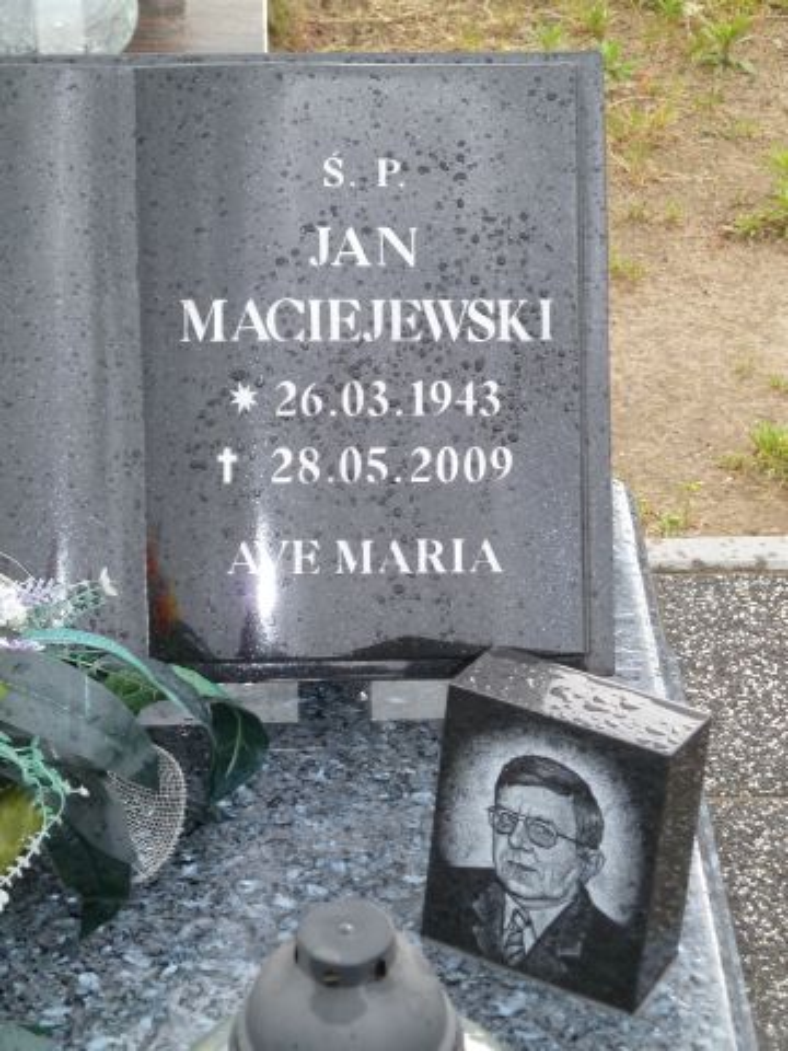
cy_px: 526
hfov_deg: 14.2
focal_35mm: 104
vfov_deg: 18.9
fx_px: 3157
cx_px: 394
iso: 160
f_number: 4.3
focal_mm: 17
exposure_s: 1/40
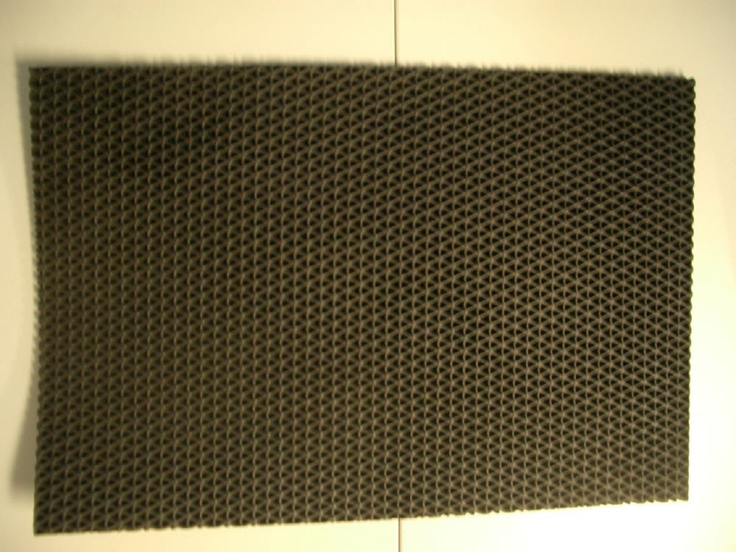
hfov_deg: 52.6
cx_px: 368
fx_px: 744
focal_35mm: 35
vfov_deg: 40.7
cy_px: 276
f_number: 2.6
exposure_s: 1/8
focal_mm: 5.8
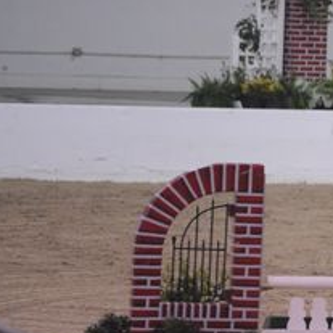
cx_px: 420
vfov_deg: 3.3
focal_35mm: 524
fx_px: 5703
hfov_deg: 3.3
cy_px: 182
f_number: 2.8
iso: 5000
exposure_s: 1/400
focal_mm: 200
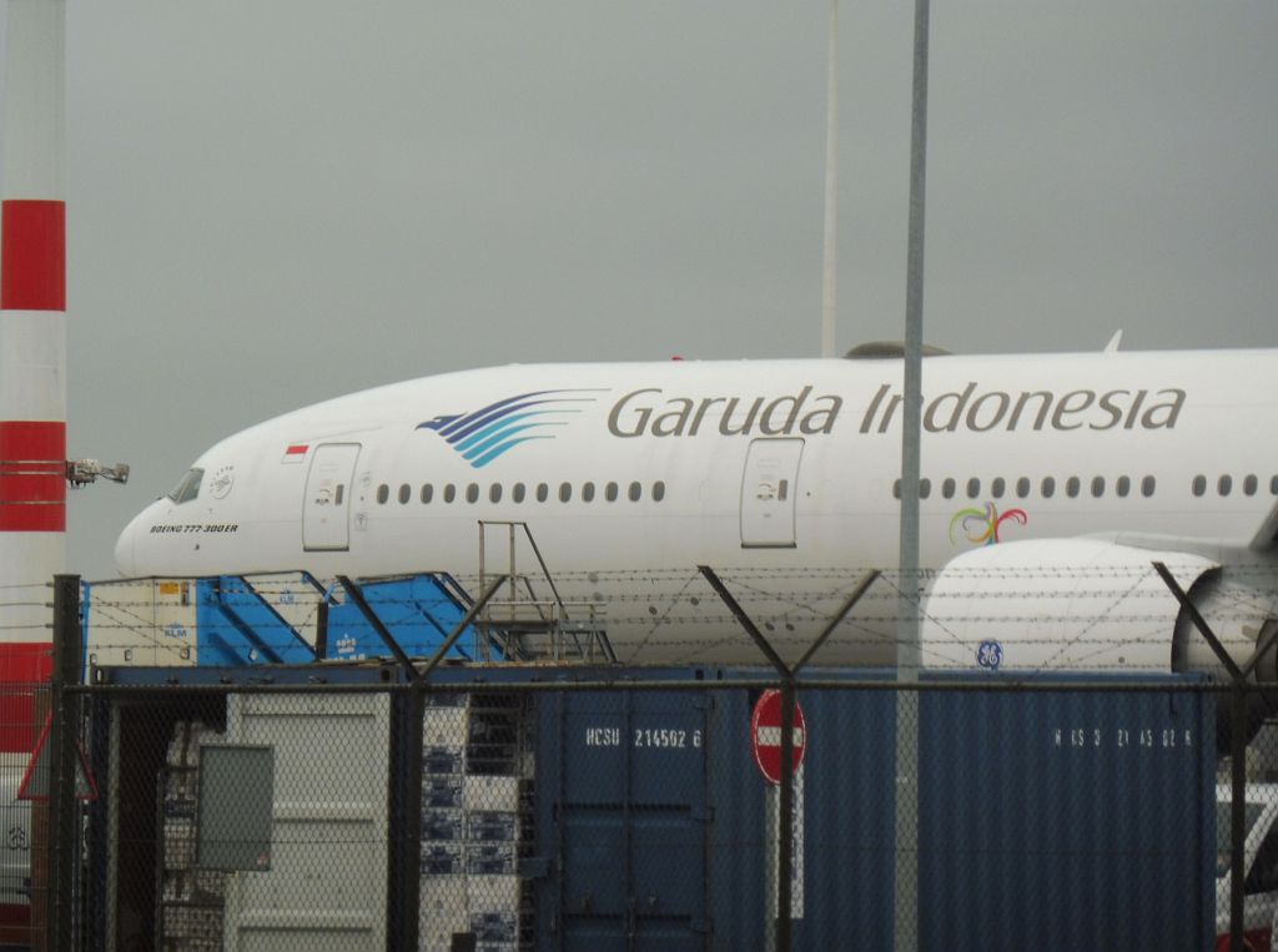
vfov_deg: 3.6
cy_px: 476
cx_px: 639
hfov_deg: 4.9
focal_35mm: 409
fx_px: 15065
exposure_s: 1/125
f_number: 6
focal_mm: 73.1
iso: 200
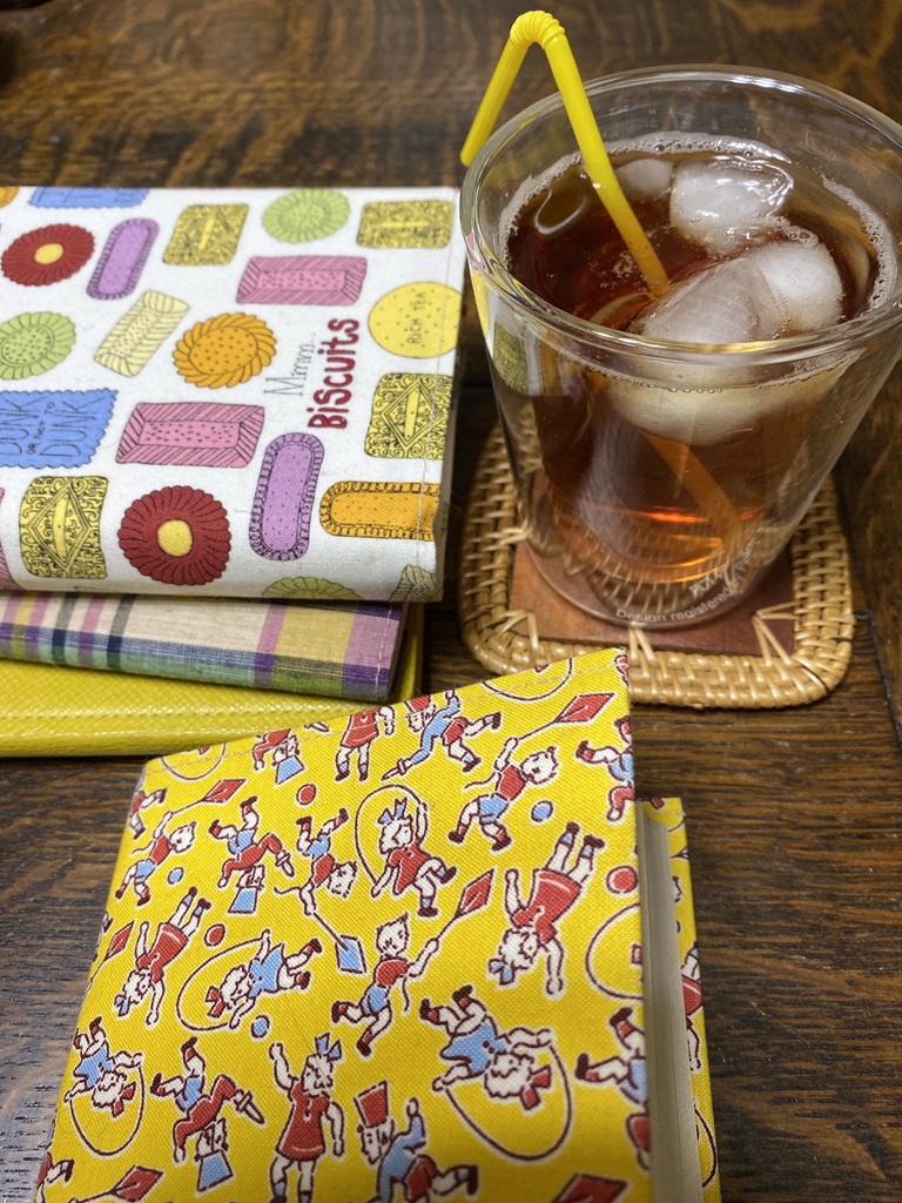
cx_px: 451
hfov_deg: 53.1
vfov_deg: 67.3
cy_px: 602
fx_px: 903
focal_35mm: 26
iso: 100
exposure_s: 1/100
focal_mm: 4.25
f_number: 1.8
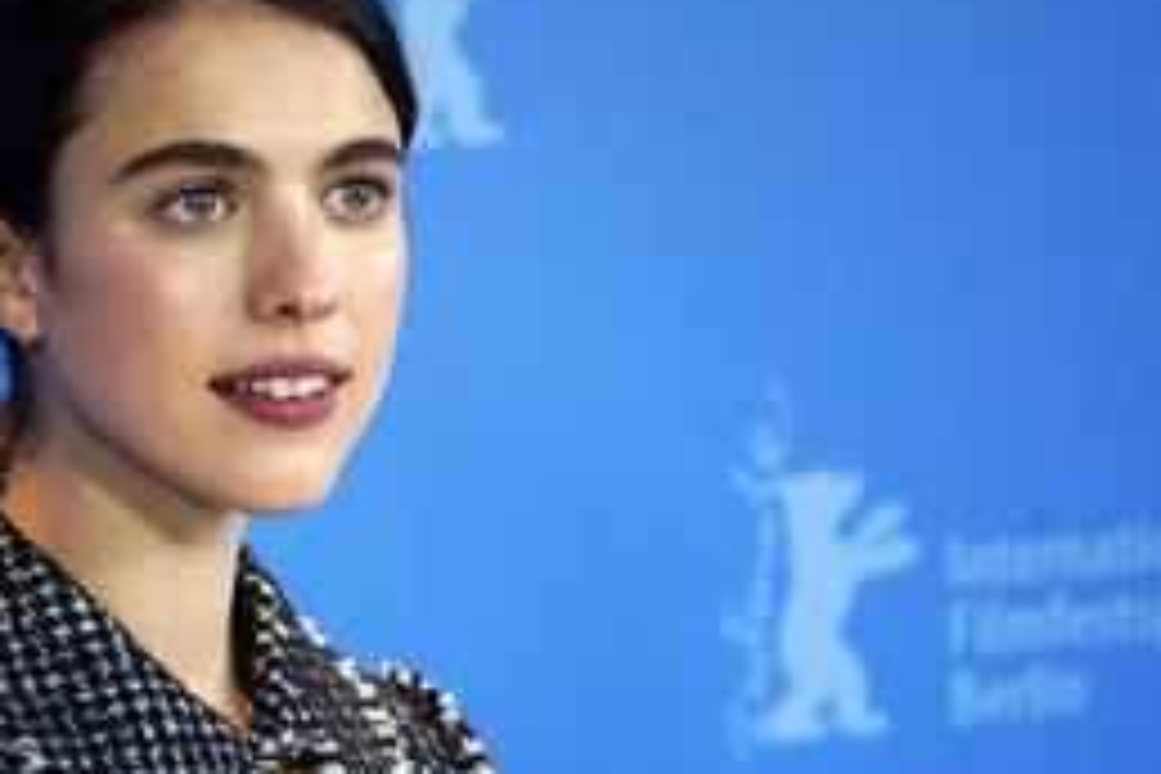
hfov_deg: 5.9
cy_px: 500
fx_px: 11254
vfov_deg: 3.9
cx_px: 259
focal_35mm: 349
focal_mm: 200
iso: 3200
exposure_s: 1/200
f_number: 5.6
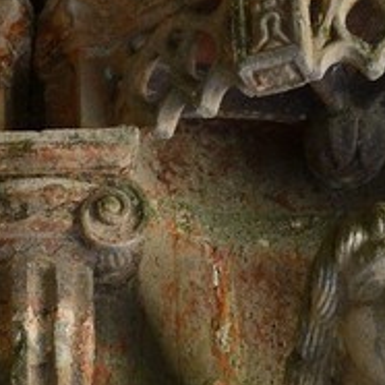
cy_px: 1066
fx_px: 3674
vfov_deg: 5.7
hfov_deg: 5.9
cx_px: -312
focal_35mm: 292
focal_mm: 40
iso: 1600
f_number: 5
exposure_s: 1/50
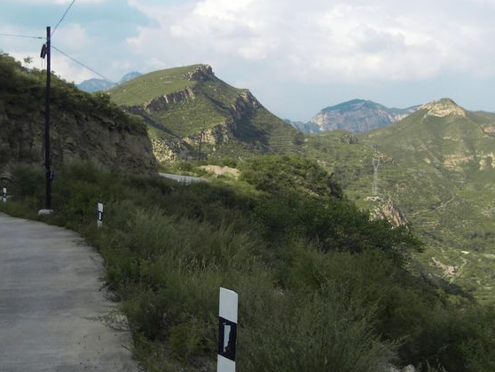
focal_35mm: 43
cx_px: 268
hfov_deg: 43.8
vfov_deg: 33.5
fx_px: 615
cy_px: 144
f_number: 7.3
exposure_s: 1/200
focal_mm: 4.3
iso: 80
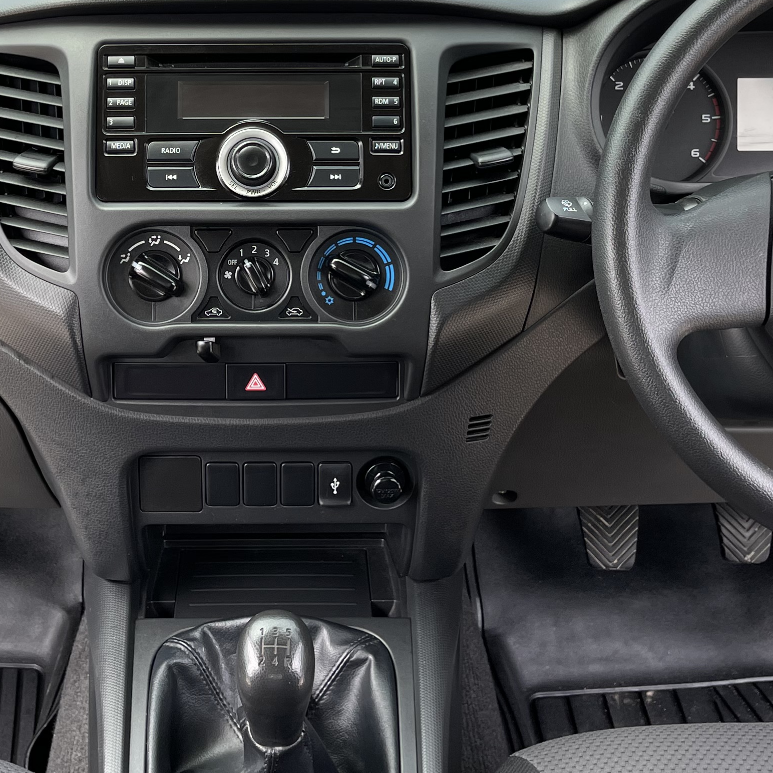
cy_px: 213
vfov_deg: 28.3
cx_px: 276
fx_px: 1516
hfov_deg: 28.5
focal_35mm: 60
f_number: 1.6
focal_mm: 5.1
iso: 32
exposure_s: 1/399
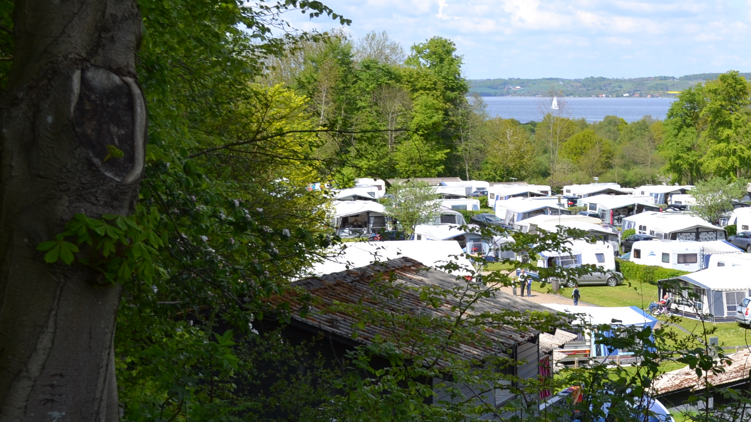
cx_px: 673
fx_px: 1613
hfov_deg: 25.4
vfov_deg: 14.9
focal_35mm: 81
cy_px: 217
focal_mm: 28
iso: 100
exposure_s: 1/200
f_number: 7.1
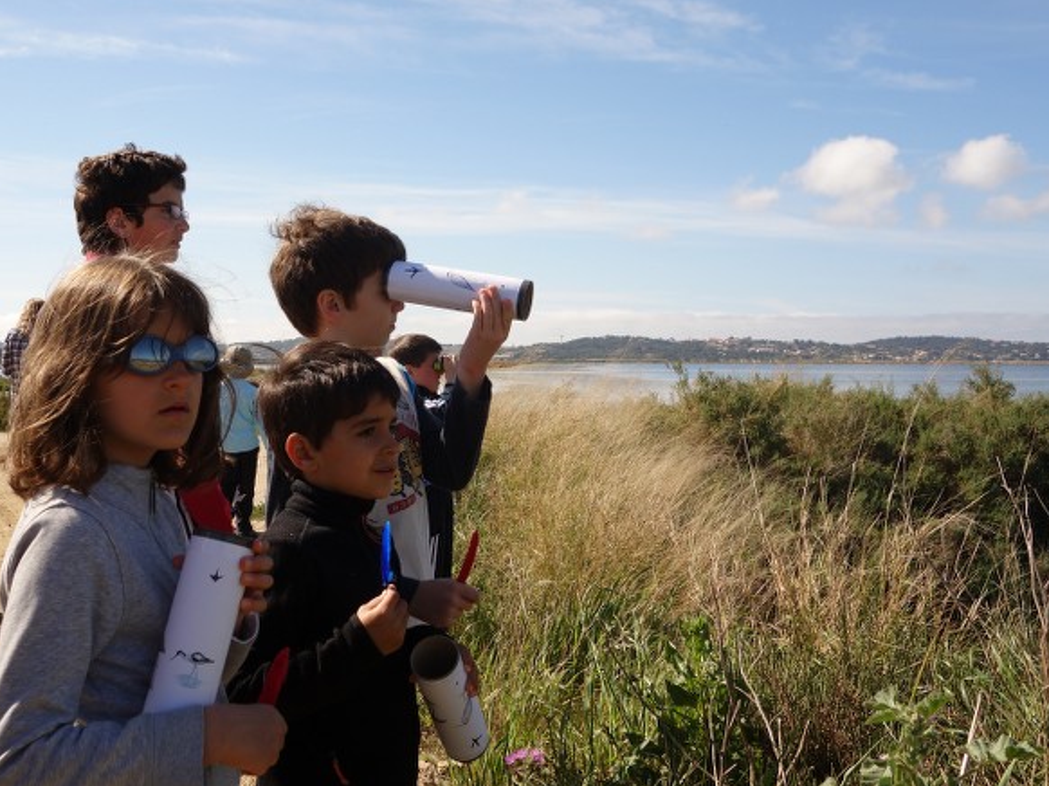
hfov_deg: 49.9
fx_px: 1121
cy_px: 347
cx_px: 433
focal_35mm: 37
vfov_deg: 38.6
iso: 125
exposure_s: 1/500
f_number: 5.6
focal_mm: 10.4
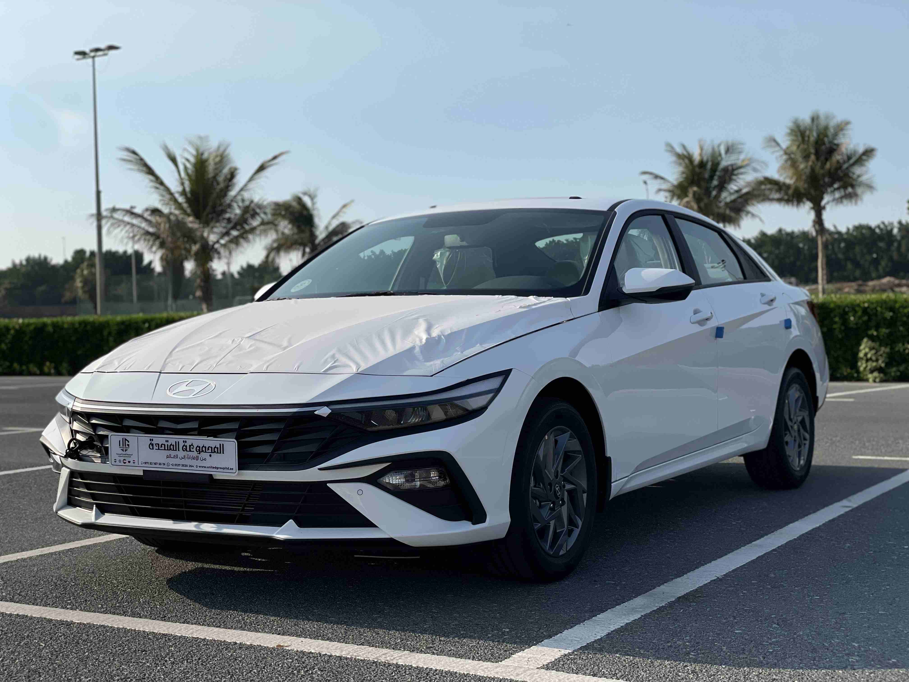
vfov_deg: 28.0
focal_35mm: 52
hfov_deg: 36.8
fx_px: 1365
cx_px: 454
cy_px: 341
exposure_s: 1/3425
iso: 32
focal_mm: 6
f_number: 2
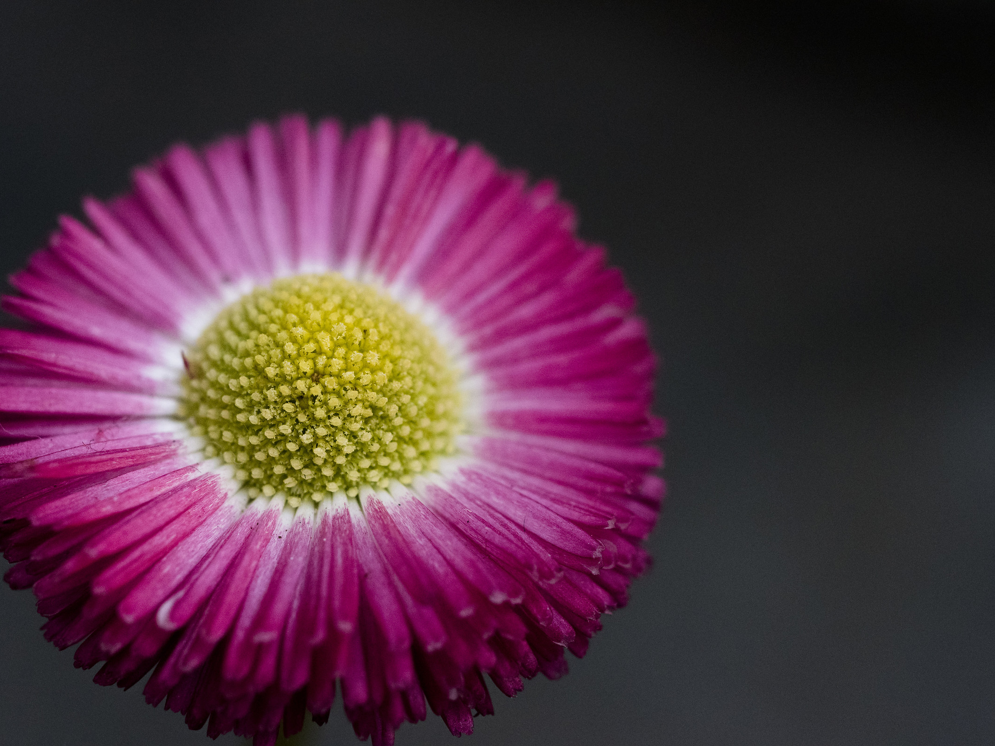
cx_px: 521
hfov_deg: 29.8
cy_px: 373
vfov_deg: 22.6
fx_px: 1868
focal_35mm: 65
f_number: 8
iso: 5600
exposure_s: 1/400
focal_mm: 60
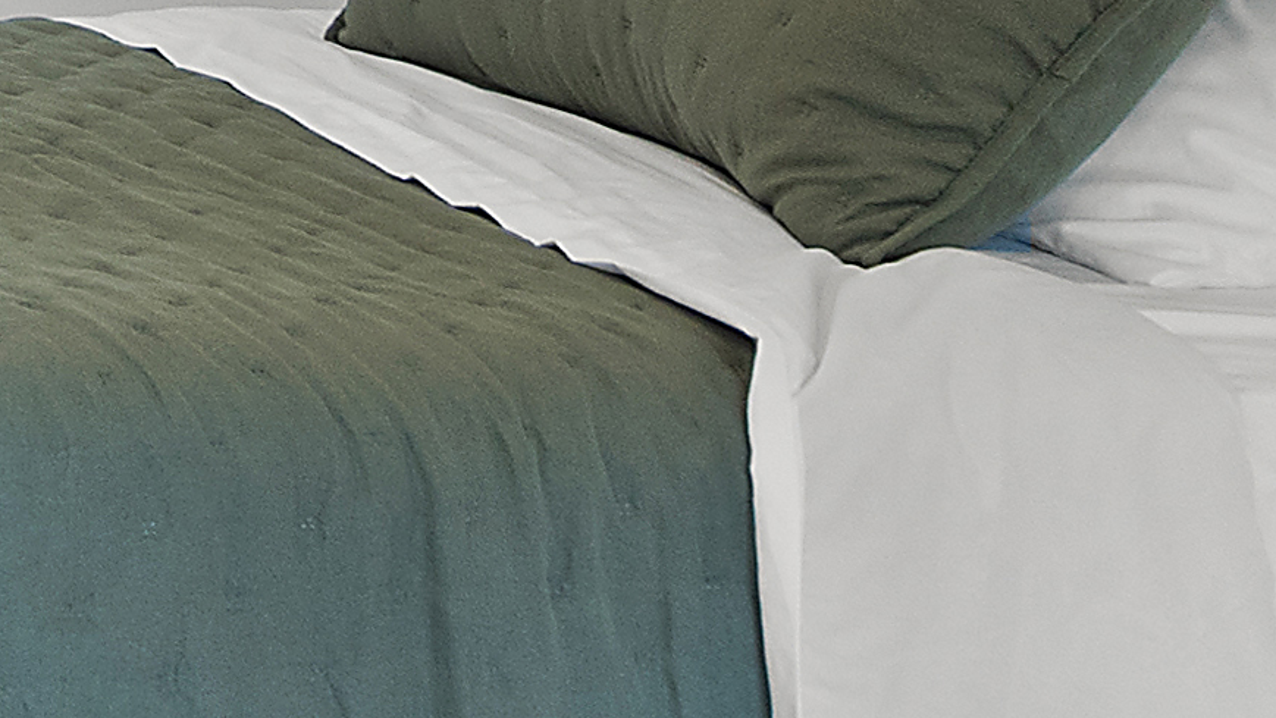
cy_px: -924
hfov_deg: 12.5
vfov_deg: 10.3
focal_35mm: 104
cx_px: -2227
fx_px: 3519
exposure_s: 1/8
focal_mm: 8
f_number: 5.6
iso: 200
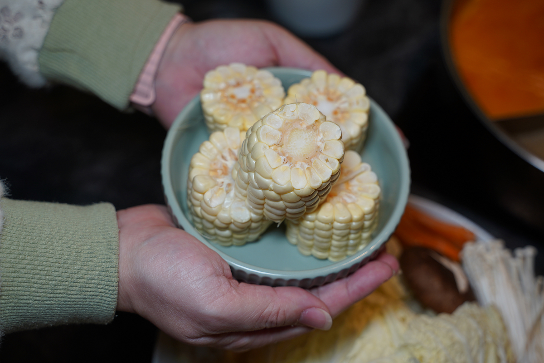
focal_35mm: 50
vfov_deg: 27.0
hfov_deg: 39.6
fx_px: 755
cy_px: 182
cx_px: 272
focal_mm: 50
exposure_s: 1/60
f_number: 4
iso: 160
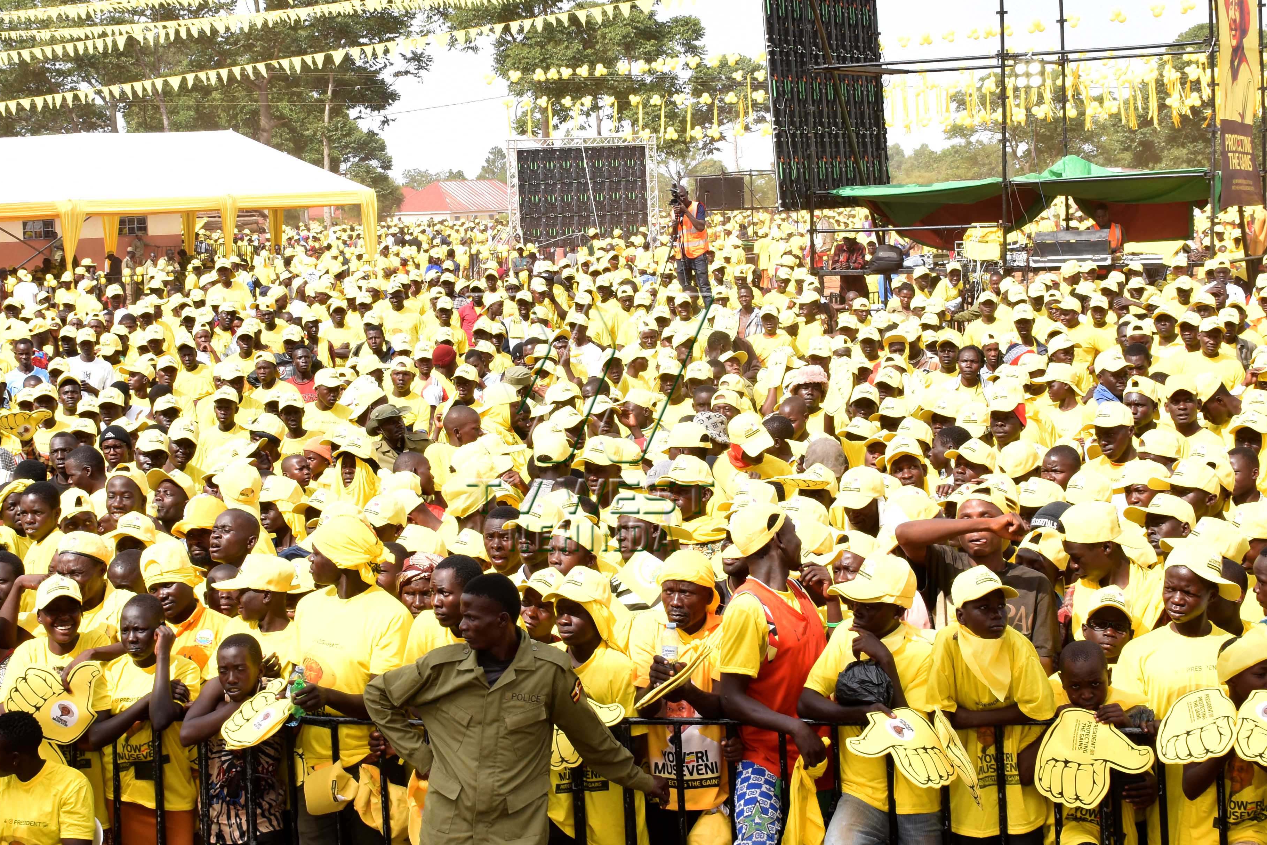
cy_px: 384
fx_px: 2956
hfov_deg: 24.2
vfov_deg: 16.3
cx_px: 543
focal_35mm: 84
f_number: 9
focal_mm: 34
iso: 320
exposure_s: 1/200
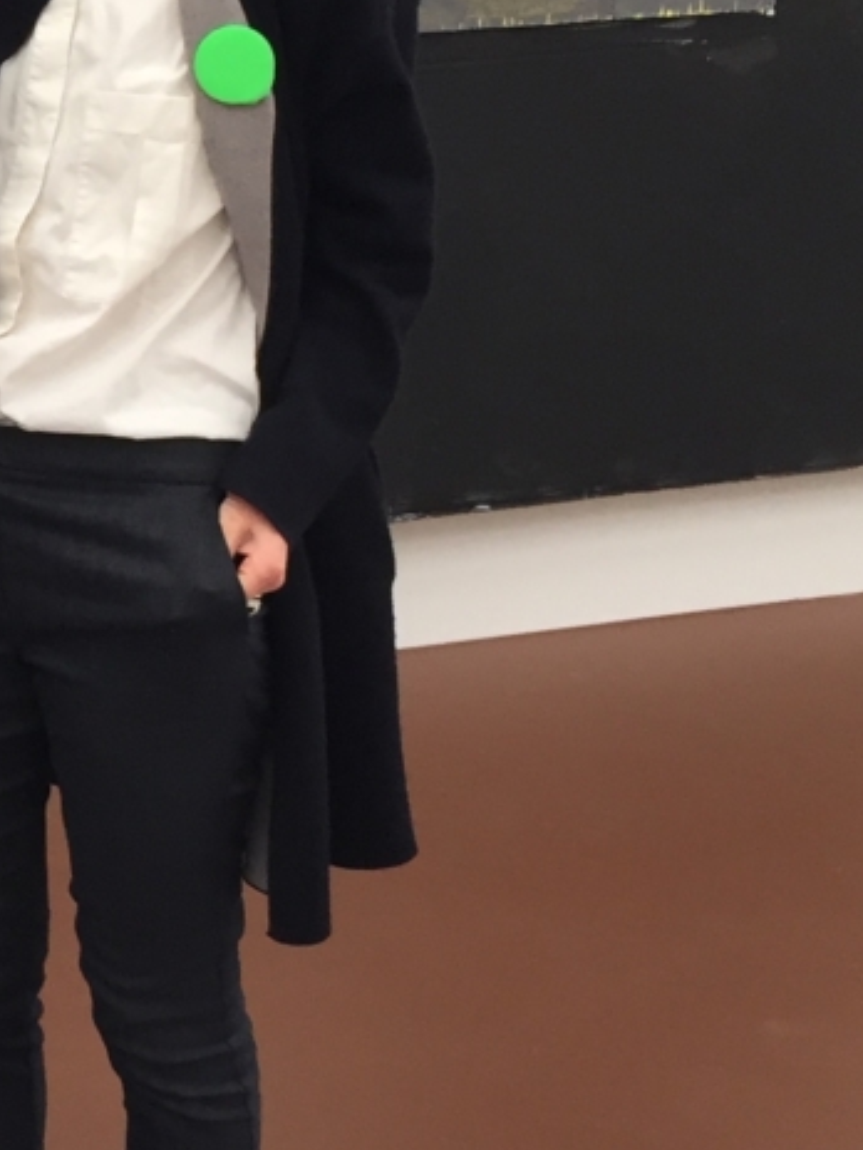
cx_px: -508
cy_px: 372
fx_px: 3158
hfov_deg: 14.3
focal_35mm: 95
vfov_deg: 20.6
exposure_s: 1/33
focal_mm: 4.15
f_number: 2.2
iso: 32
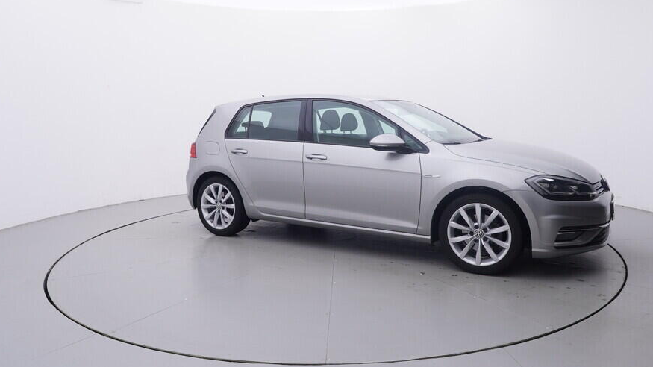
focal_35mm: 28
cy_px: 173
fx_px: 478
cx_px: 336
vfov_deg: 42.0
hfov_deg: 68.6
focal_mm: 15
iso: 200
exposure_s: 1/80
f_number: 5
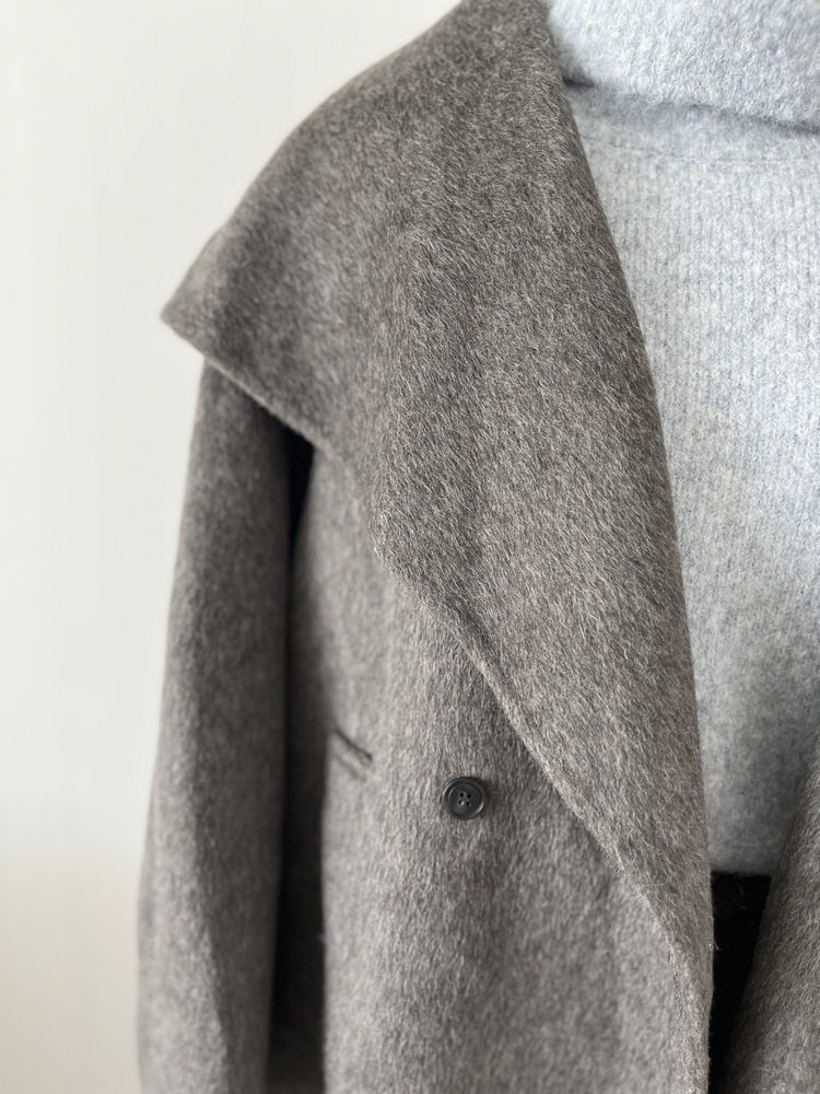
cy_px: 547
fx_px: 821
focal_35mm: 26
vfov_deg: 67.3
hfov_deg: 53.1
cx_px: 410
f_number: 1.6
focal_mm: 5.1
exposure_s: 1/60
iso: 125
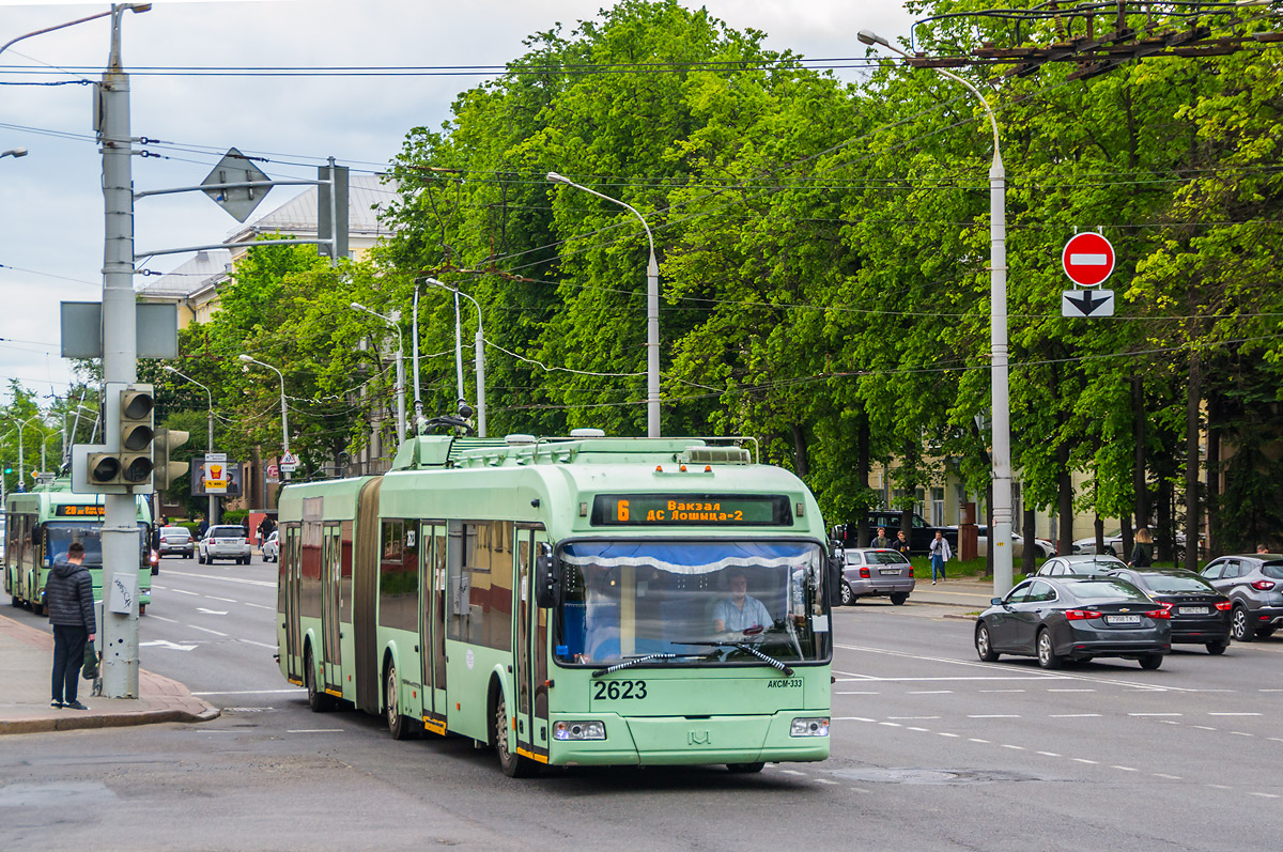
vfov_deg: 18.1
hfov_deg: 27.0
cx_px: 642
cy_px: 426
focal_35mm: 75
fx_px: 2670
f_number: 4.8
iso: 400
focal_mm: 50
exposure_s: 1/640
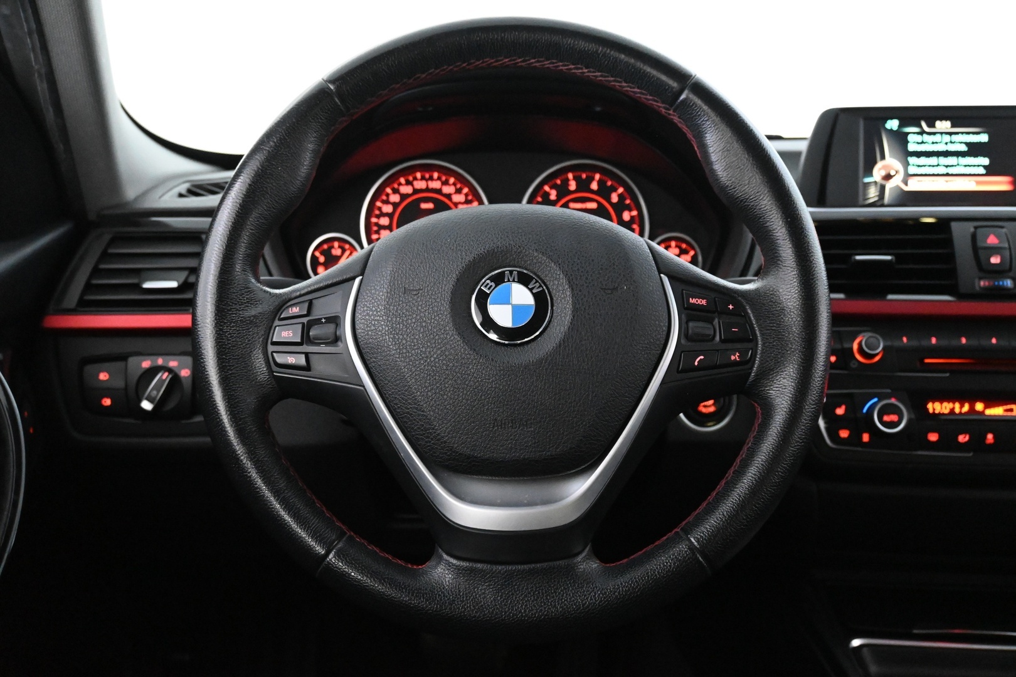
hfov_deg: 52.2
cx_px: 508
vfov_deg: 36.2
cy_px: 338
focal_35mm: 37
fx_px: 1037
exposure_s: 1/40
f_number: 4.2
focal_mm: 24.5
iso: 7200
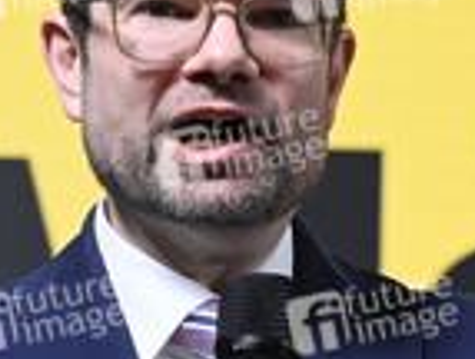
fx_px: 3948
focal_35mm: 287
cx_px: 284
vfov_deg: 5.2
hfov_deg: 6.9
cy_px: 233
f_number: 6.3
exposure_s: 1/250
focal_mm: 95
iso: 4000
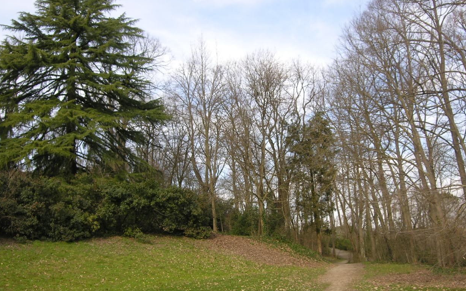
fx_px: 419
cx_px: 255
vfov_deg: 38.2
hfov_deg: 58.0
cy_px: 175
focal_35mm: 33
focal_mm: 6.1
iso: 50
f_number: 4.5
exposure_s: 1/177
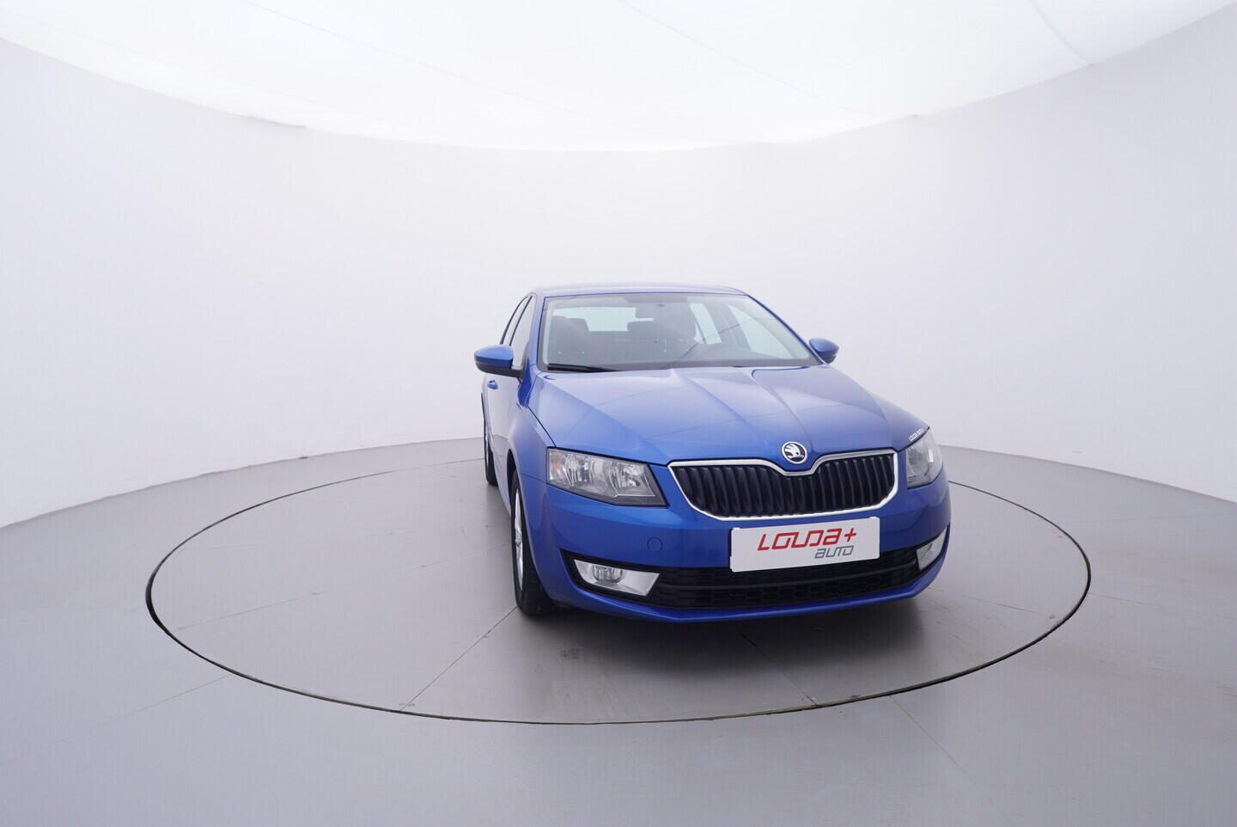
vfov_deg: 56.2
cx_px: 618
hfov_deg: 77.3
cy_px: 414
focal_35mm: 22
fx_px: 774
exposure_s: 1/80
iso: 200
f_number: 5
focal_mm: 15
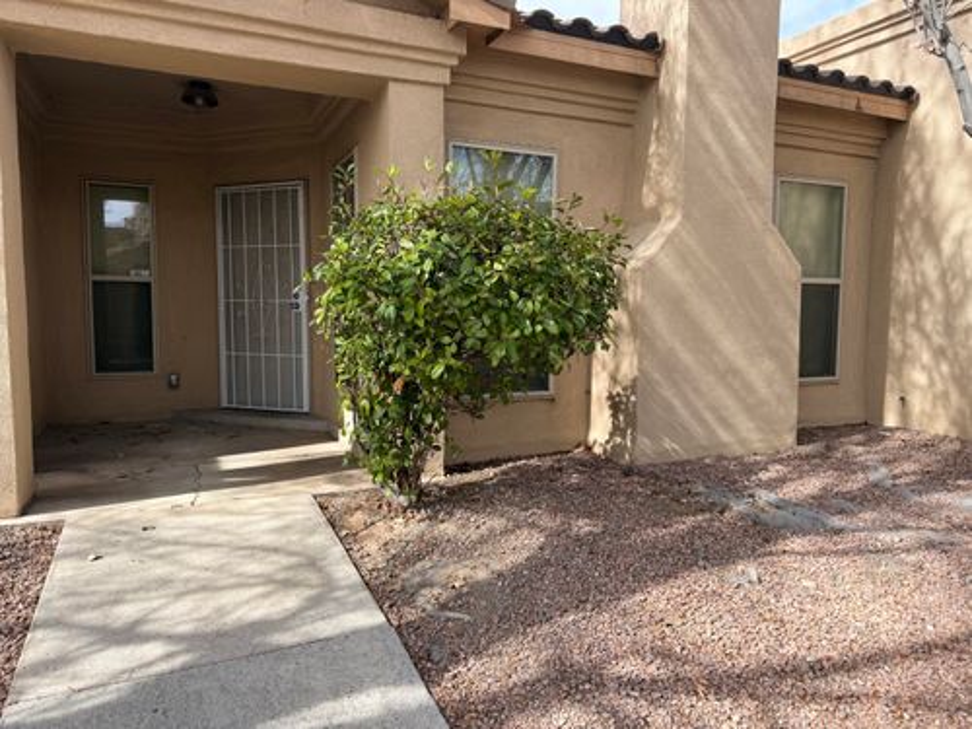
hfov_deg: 71.6
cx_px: 486
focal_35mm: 24
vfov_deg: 56.8
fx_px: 674
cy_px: 364
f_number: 1.78
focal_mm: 6.76
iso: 80
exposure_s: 1/1410
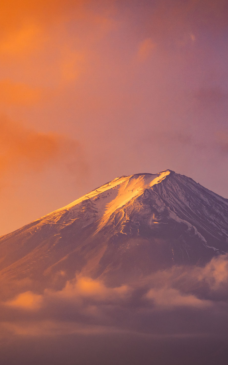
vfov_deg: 18.1
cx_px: 141
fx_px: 1144
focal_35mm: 115
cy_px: 183
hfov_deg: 11.4
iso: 100
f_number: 5.6
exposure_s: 1/1000
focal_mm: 50
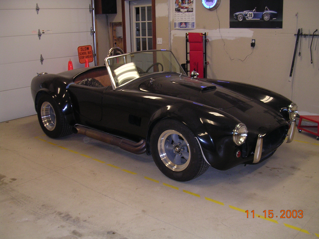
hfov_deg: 49.0
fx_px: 350
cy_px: 120
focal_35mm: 38
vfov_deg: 37.7
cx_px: 160
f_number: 2.8
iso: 191
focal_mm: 5.8
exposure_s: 1/60.1
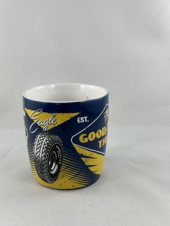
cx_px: 85
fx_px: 314
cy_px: 113
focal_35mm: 48
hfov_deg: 30.3
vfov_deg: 39.7
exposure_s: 1/100
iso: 50
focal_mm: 6.86
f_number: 1.78
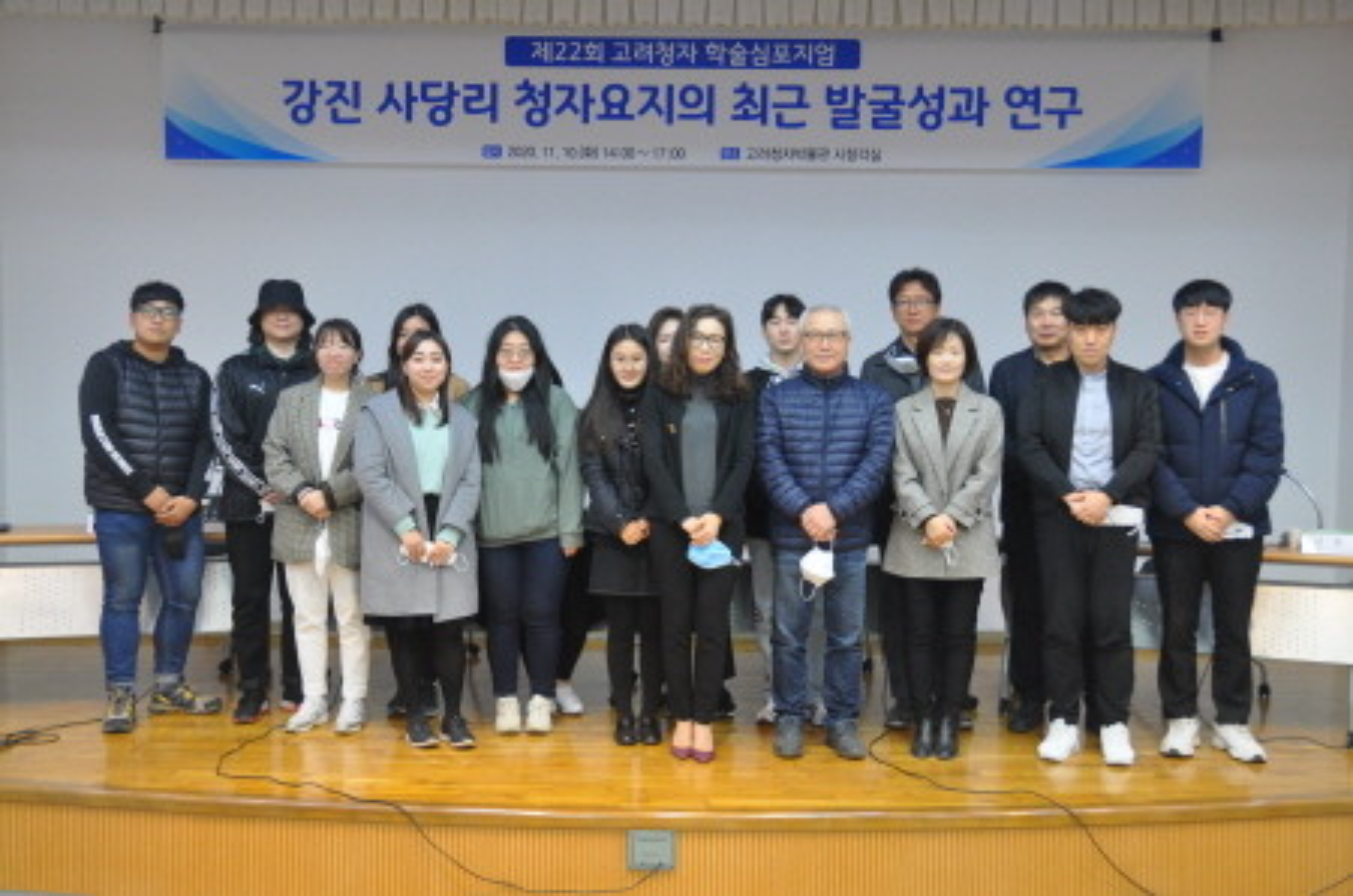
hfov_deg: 49.6
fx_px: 1463
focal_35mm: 39
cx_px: 676
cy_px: 448
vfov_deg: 34.1
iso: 400
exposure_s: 1/20
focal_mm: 26
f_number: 4.5
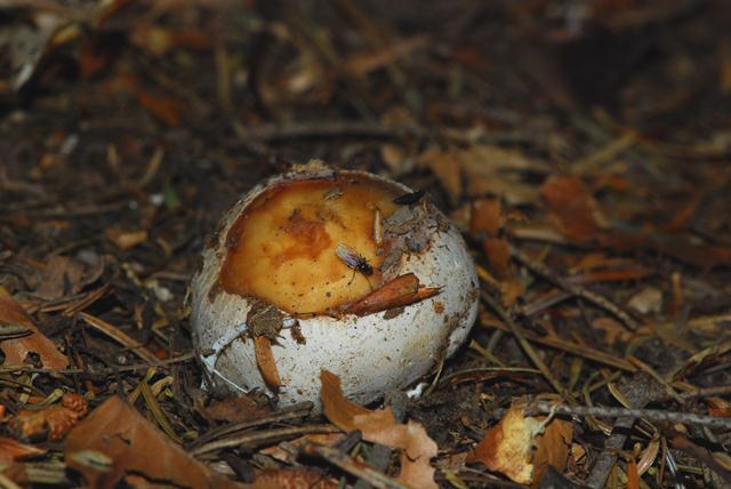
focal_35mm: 158
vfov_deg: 8.7
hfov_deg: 13.0
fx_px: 3201
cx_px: 366
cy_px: 244
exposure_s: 1/80
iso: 400
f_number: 14
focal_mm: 105
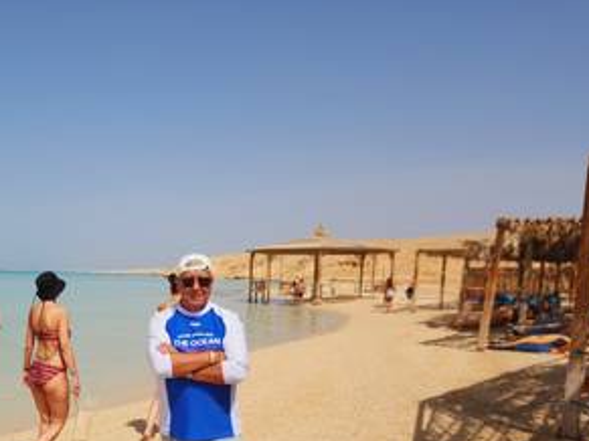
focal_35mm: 38
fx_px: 646
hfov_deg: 46.7
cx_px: 128
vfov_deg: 36.6
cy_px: 344
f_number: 1.8
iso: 20
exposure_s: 1/3988
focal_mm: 5.4
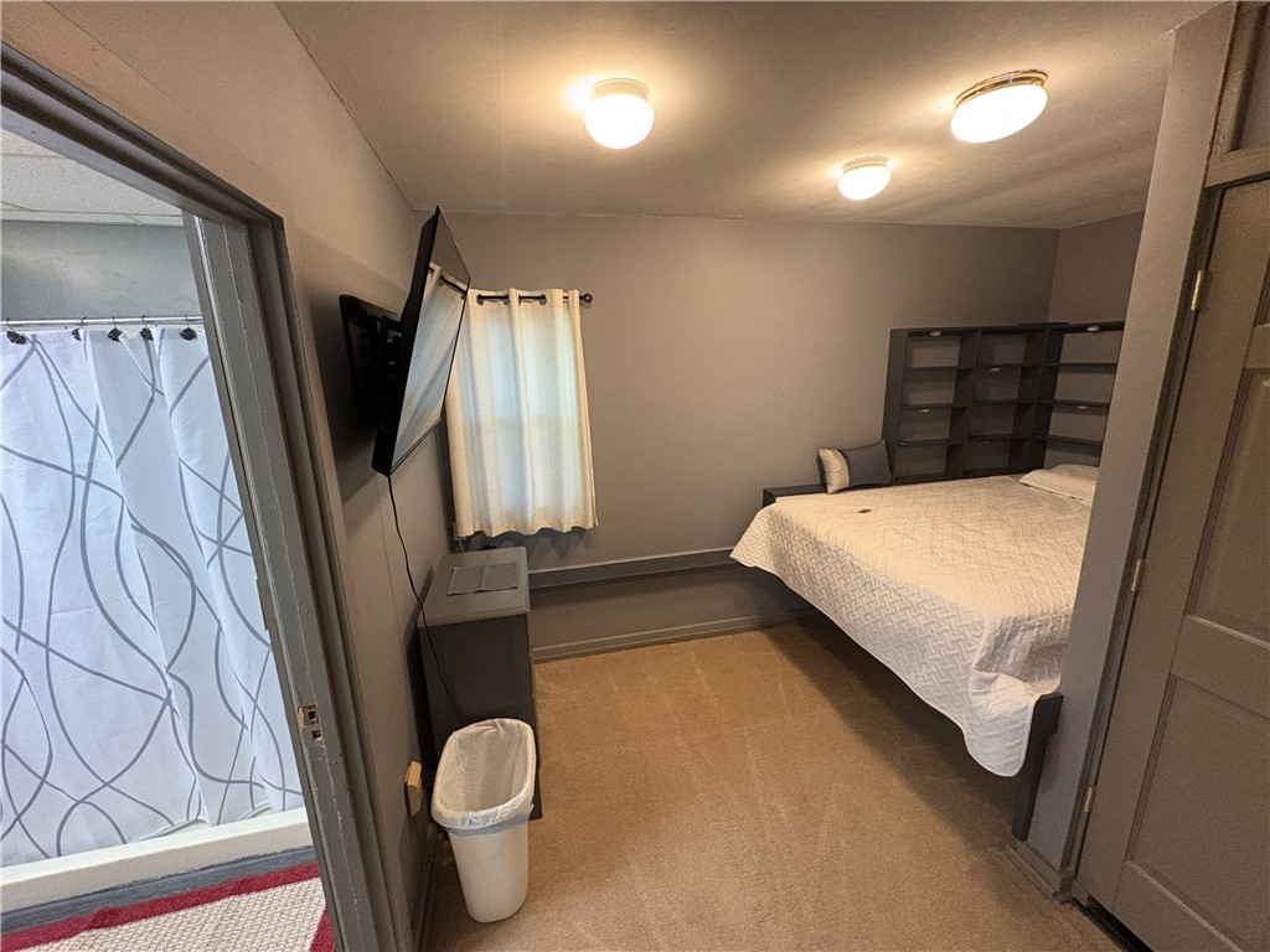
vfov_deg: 85.7
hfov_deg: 102.1
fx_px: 514
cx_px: 635
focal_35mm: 14
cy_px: 476
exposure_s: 1/60
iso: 500
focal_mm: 2.22
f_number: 2.2
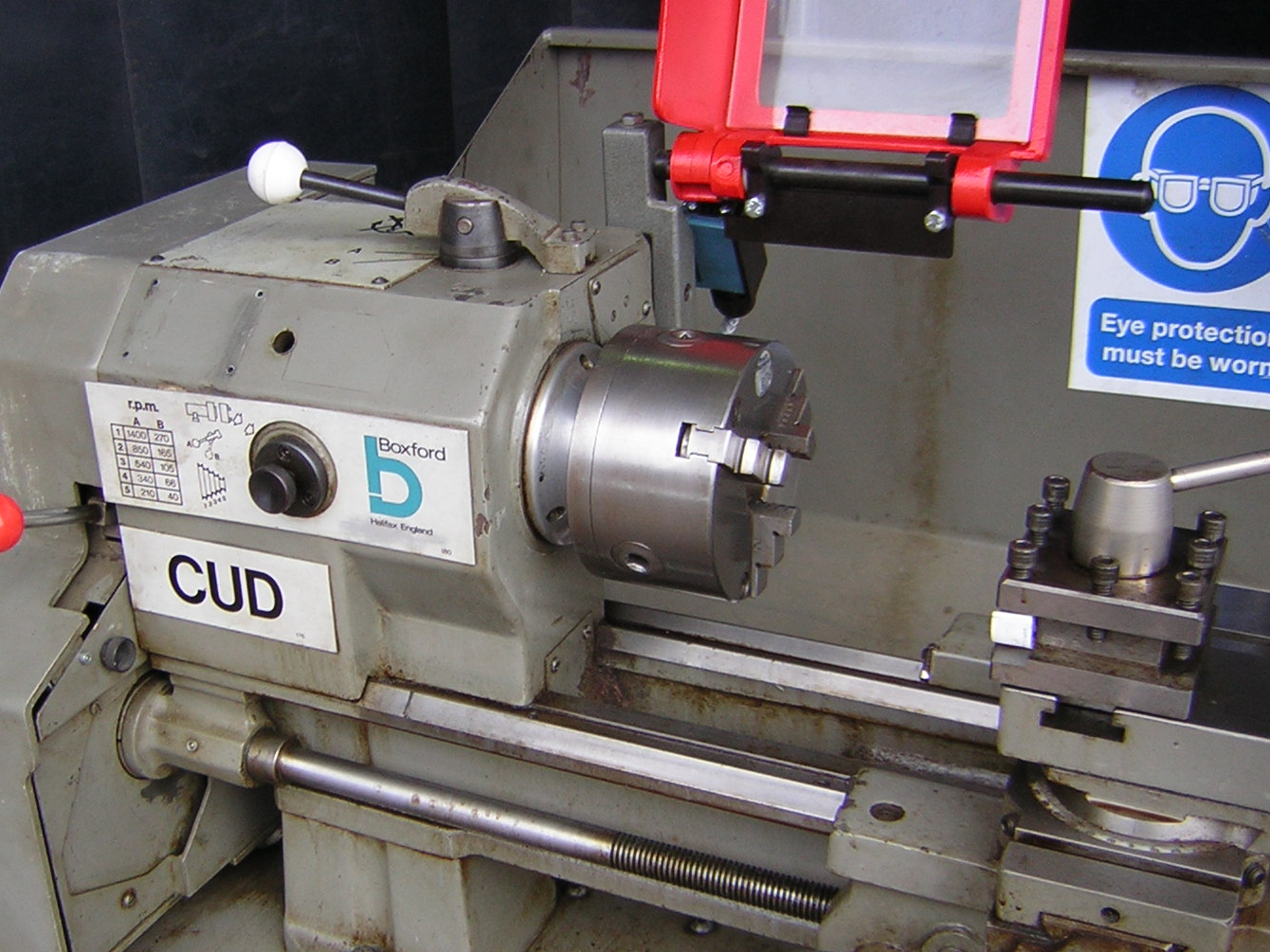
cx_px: 539
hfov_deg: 43.7
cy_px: 515
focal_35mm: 43
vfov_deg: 33.6
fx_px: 1578
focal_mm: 4.7
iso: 50
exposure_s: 1/43.8
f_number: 2.6
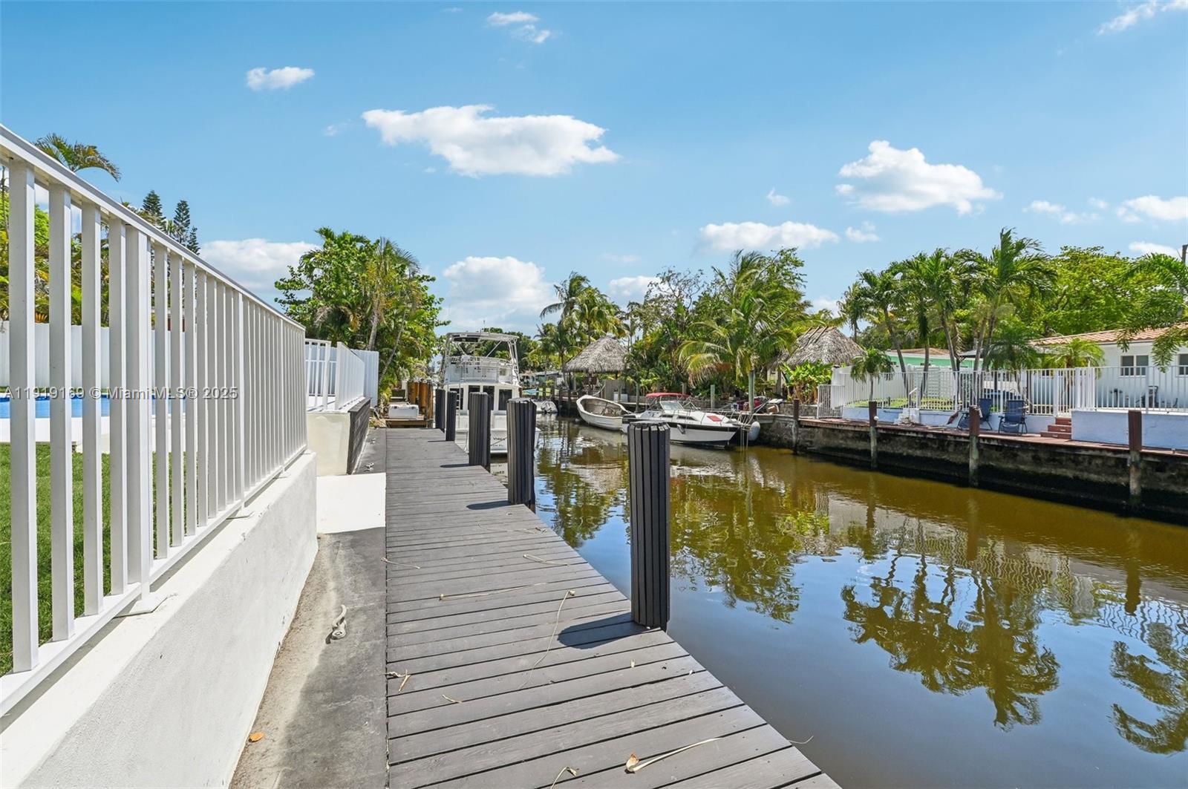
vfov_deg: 77.2
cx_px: 594
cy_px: 394
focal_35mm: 15
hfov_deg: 100.5
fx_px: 494
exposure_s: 1/320
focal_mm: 15
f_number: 8
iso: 100
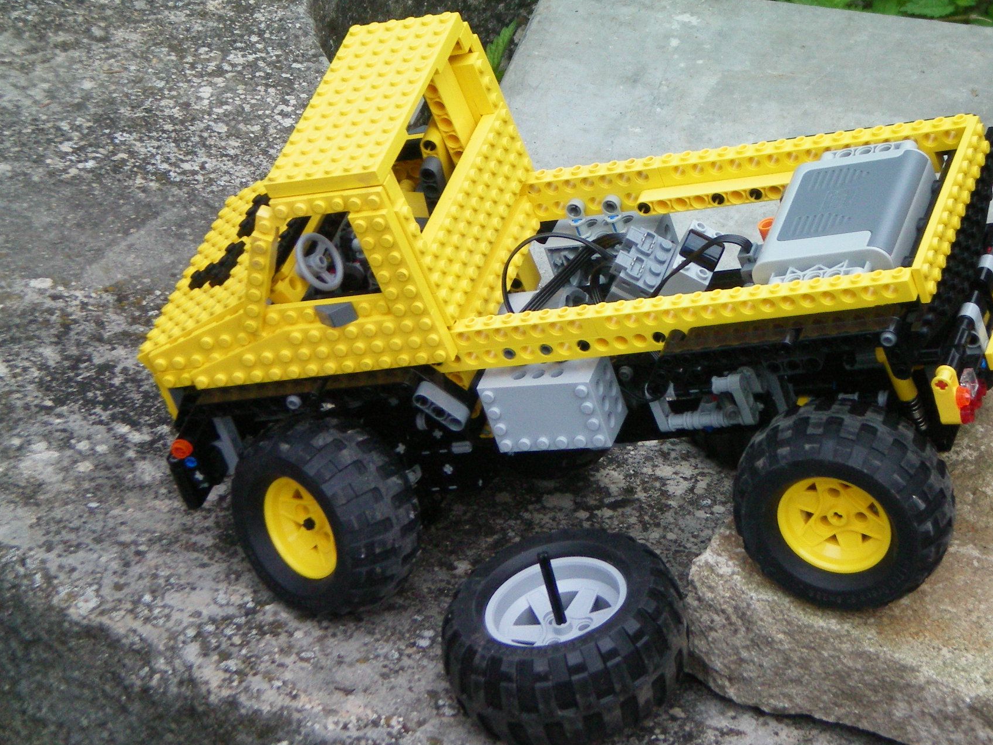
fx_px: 3959
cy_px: 381
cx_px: 591
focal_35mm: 138
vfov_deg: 10.7
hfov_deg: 14.3
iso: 125
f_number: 5.9
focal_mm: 18.9
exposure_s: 1/200
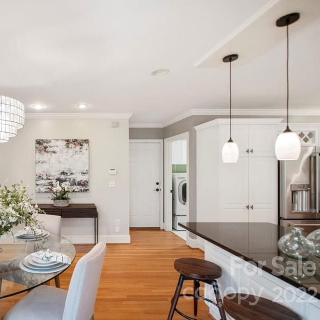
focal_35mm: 21
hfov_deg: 67.6
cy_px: 162
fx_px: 220
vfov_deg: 72.1
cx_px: 80
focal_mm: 16
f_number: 4
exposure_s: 1/160
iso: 1250
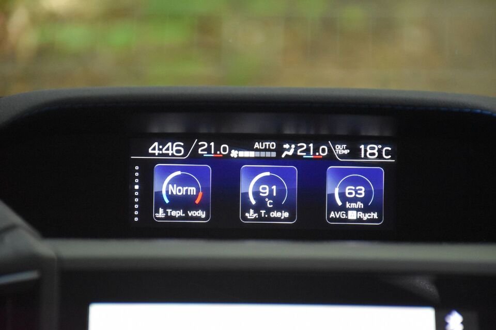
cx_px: 248
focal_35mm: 210
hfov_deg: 9.8
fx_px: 2893
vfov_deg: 6.5
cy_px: 165
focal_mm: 140
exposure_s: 1/125
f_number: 5.6
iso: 5000
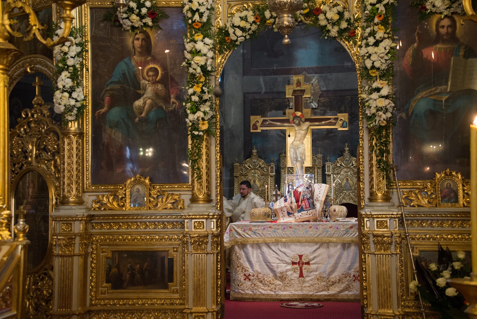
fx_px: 769
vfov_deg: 23.4
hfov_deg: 34.5
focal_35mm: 58
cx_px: 238
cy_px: 160
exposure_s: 1/40
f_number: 4.5
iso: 2500
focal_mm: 58
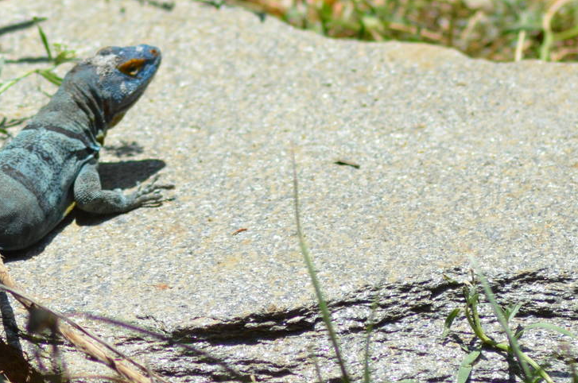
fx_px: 10578
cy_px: 244
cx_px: 125
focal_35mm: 660
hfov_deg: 3.1
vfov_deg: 2.1
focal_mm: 200
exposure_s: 1/2000
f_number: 5.6
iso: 400
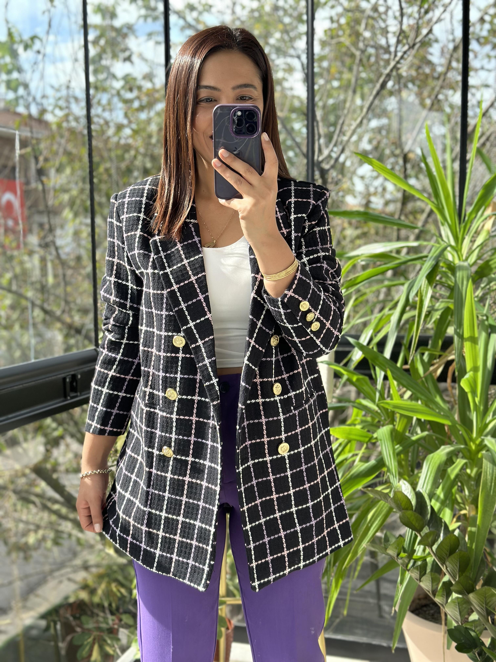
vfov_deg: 39.7
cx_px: 248
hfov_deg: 30.3
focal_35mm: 48
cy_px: 331
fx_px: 917
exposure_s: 1/368
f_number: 1.78
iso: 80
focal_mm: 6.86
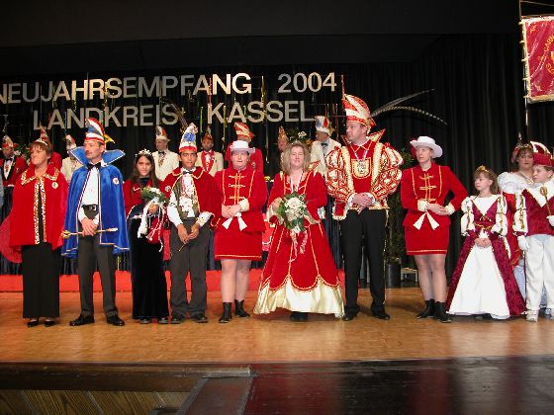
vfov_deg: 40.7
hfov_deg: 52.6
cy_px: 208
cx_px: 277
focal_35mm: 35
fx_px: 560
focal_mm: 8.9
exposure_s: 1/30
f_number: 2.8
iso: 100
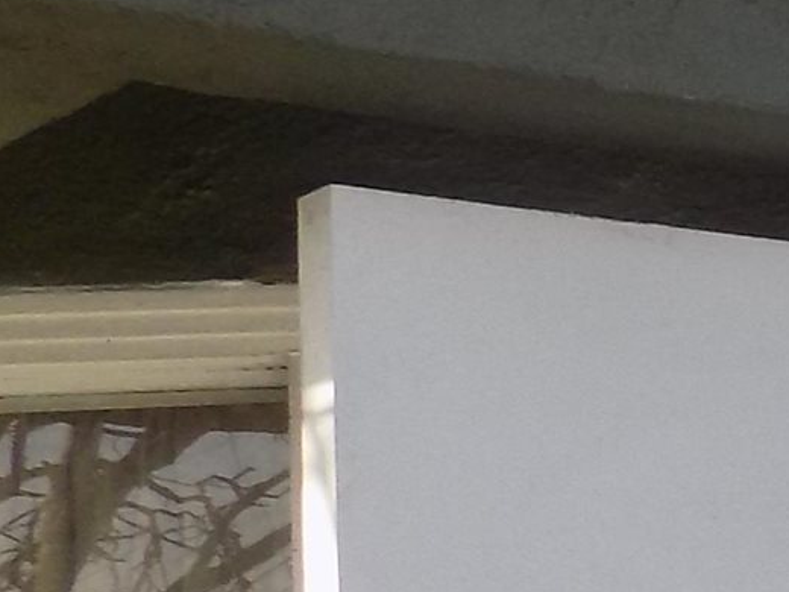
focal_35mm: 136
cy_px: 718
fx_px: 3100
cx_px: 2303
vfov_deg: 10.7
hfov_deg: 10.6
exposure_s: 1/400
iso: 80
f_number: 3.1
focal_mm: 4
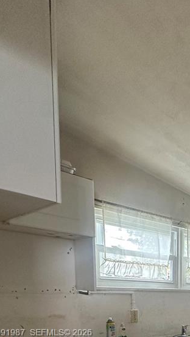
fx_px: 296
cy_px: 333
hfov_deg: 28.5
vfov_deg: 49.2
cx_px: 253
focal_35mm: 33
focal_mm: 2.22
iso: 200
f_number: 2.2
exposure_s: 1/60
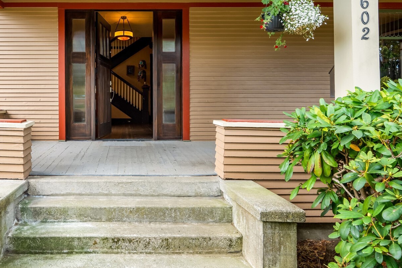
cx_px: 125
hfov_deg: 62.1
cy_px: 101
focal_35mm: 29
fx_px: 320
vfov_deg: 45.0
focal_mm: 20.5
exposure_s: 1/80
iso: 400
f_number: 10
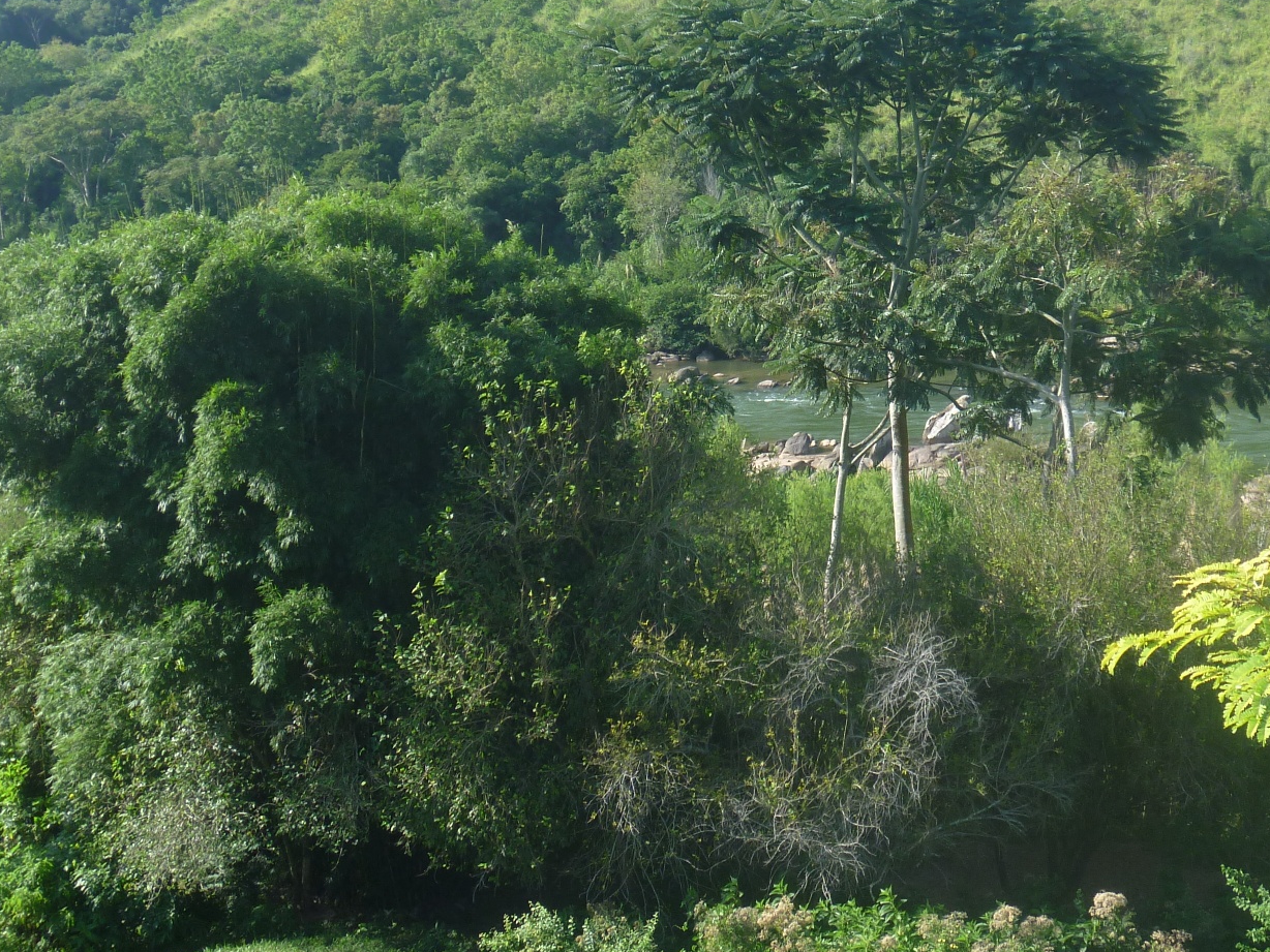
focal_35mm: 57
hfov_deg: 33.4
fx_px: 2091
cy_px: 233
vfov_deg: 25.3
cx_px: 877
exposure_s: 1/200
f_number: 3.5
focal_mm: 6.3
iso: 80
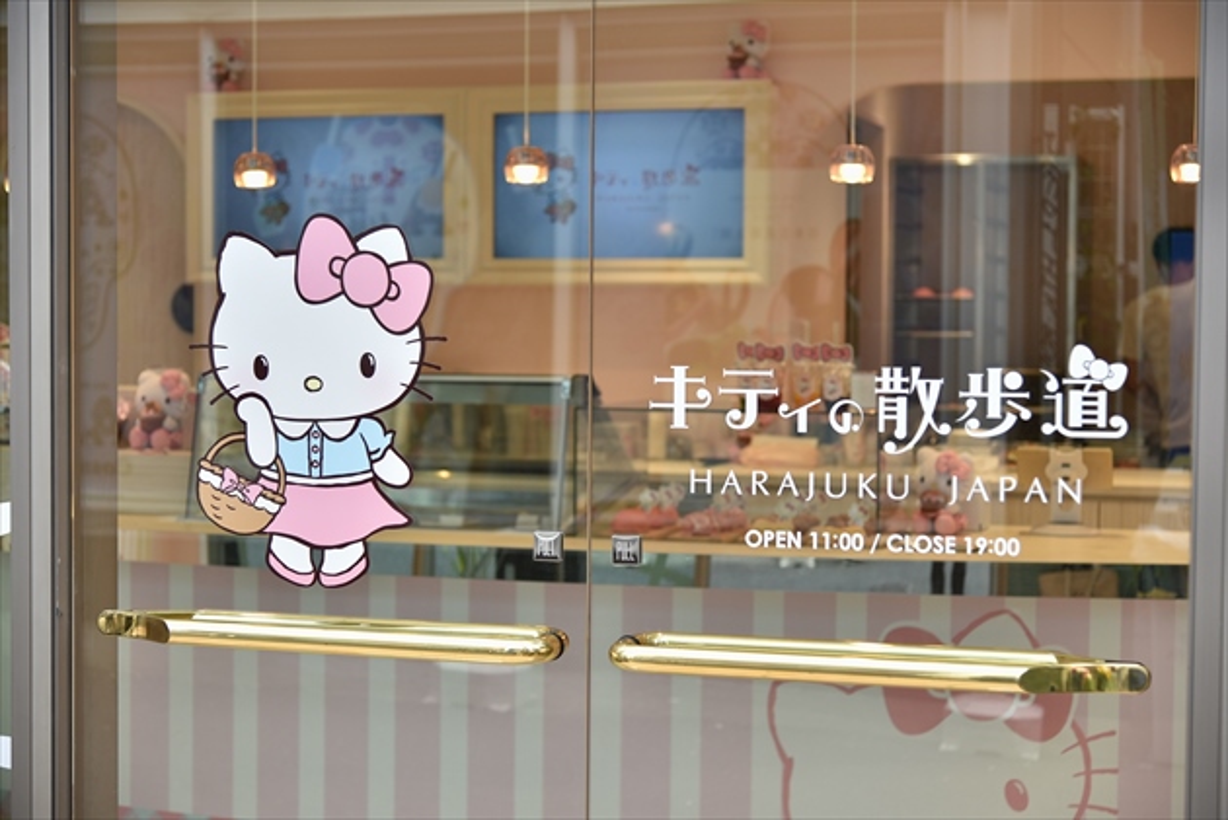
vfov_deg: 21.0
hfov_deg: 30.9
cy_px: 410
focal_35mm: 65
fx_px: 2219
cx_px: 614
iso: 200
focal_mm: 65
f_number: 4
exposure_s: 1/200
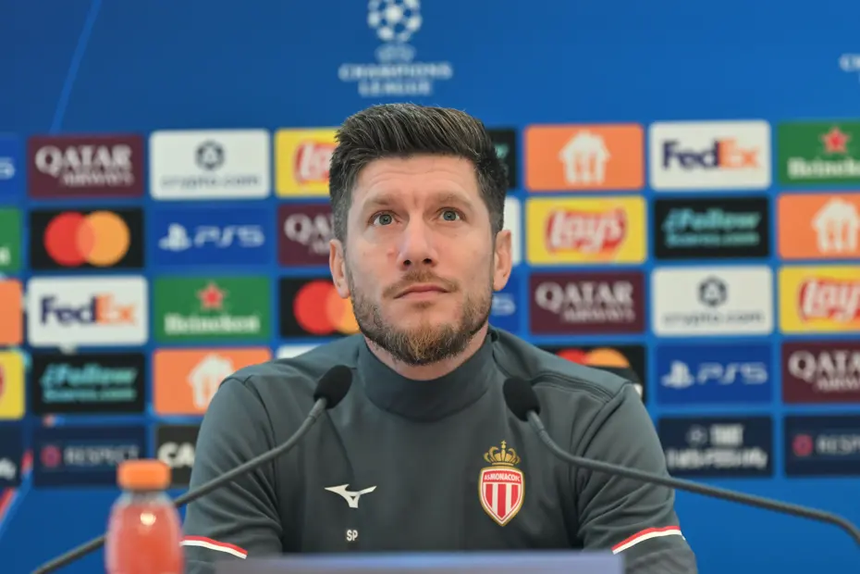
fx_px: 4825
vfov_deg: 6.8
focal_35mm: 202
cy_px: 287
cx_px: 430
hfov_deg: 10.2
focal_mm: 135
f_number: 1.8
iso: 500
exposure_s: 1/640
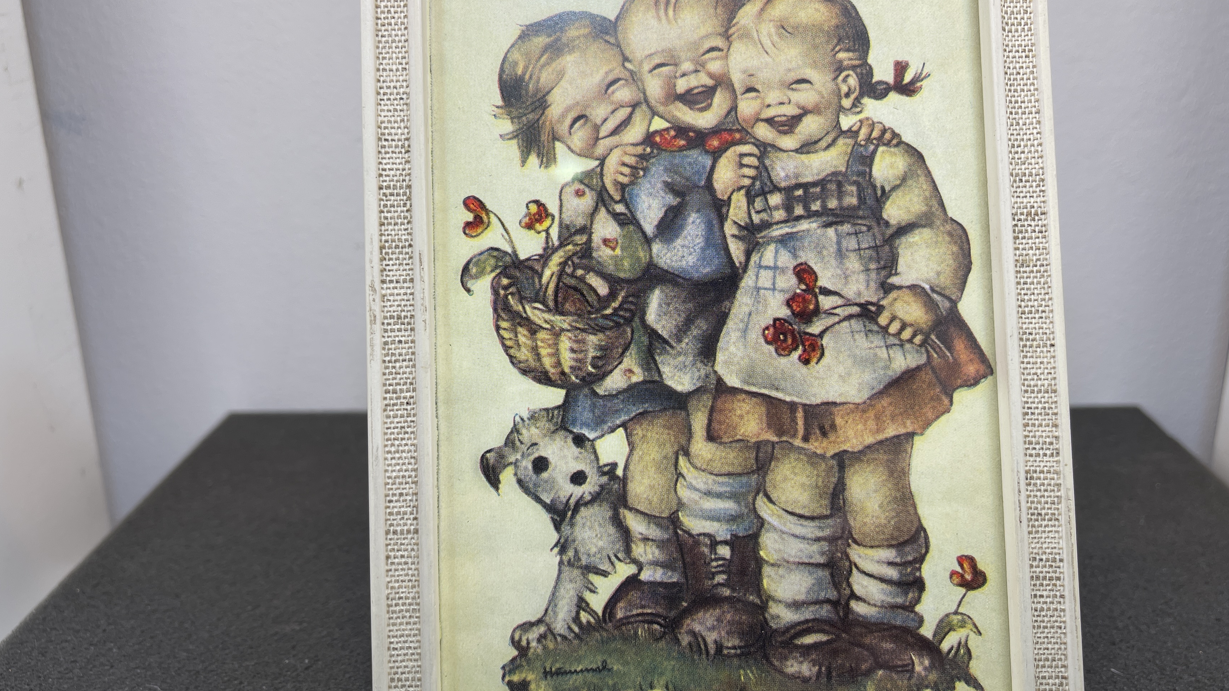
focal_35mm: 32
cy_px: 348
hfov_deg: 61.0
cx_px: 644
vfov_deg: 36.7
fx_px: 1043
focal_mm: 5.1
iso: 32
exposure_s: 1/154
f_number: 1.6
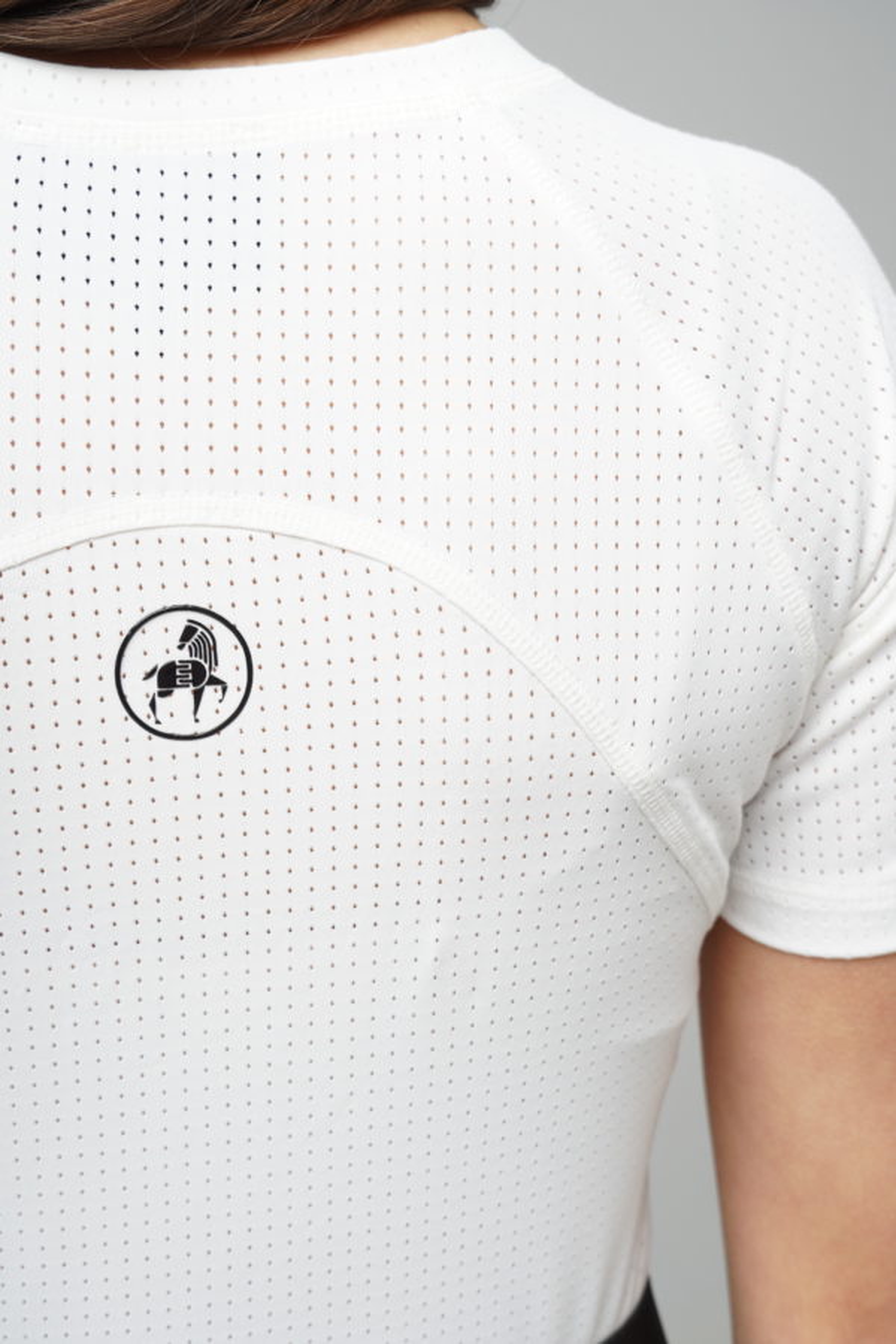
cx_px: 448
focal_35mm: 51
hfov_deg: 26.5
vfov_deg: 38.9
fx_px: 1904
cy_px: 672
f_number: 7.1
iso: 200
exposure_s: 1/160
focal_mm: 34
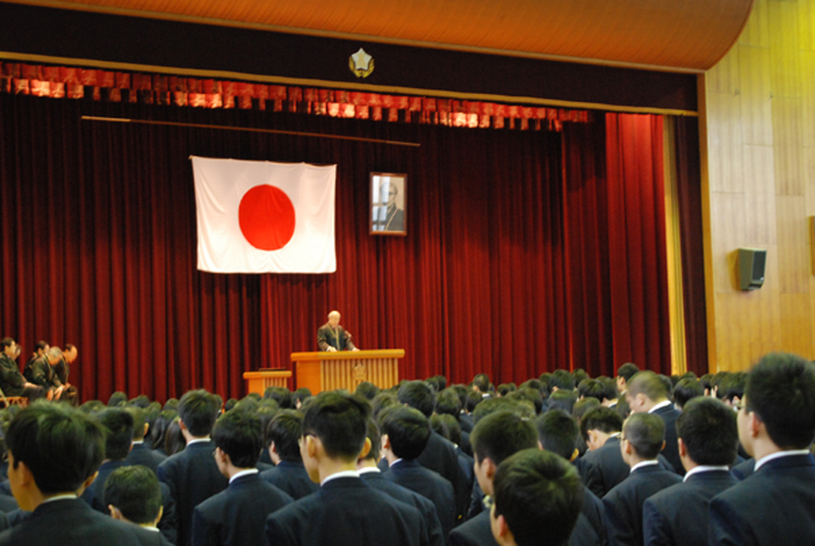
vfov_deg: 19.8
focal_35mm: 69
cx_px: 408
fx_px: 1564
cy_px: 273
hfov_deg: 29.2
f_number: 4.2
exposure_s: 1/25
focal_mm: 46
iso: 1600
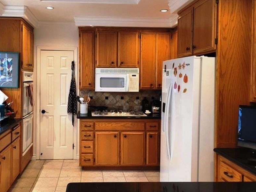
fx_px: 251
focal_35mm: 34
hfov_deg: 53.5
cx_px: 101
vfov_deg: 41.7
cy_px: 84
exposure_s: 1/50
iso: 250
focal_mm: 5.4
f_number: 1.8
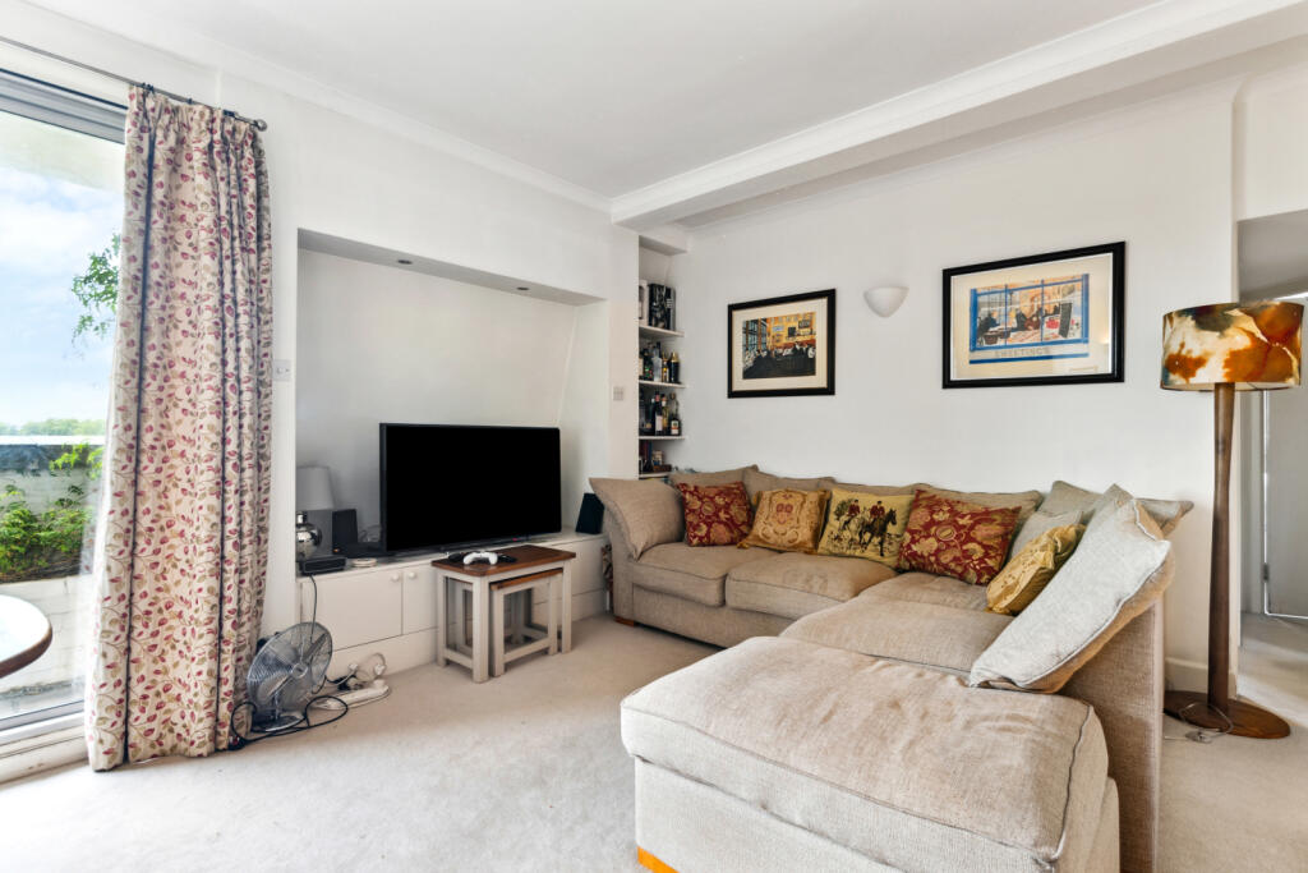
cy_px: 436
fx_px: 581
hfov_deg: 96.7
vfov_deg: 73.8
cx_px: 654
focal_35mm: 16
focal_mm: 16
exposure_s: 1/4
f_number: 11
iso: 400
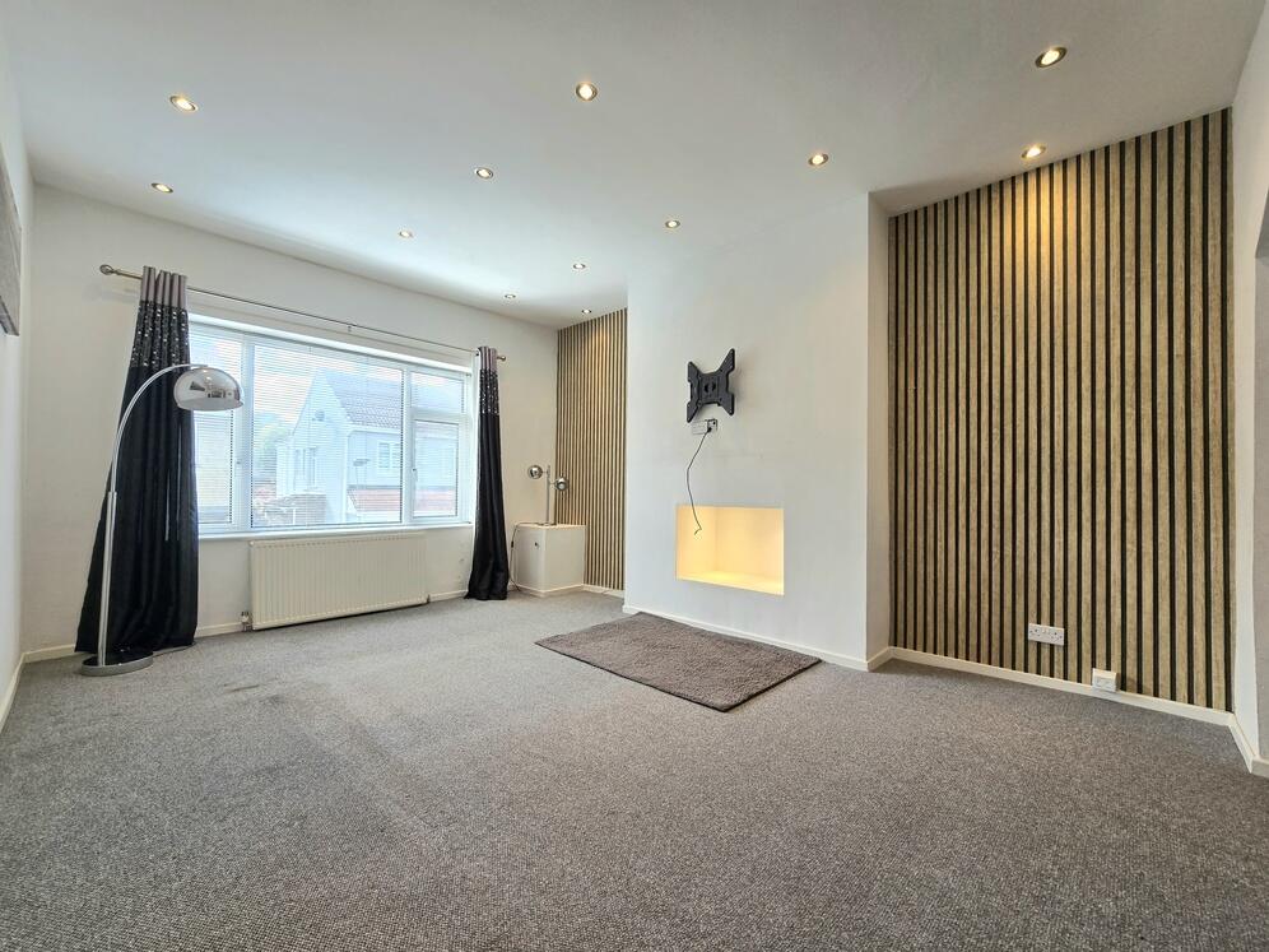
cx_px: 634
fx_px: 477
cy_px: 476
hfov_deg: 106.2
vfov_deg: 89.9
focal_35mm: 13
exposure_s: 1/112
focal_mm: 2.2
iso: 50
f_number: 2.2
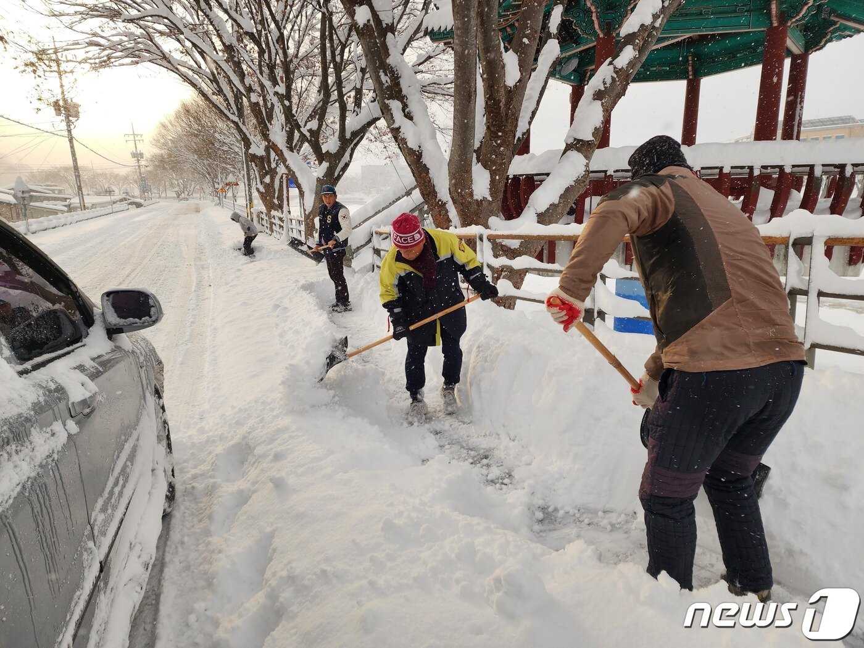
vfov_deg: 58.9
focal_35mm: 23
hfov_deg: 73.9
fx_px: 574
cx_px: 432
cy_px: 324
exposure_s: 1/474
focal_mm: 6.4
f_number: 1.8
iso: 12
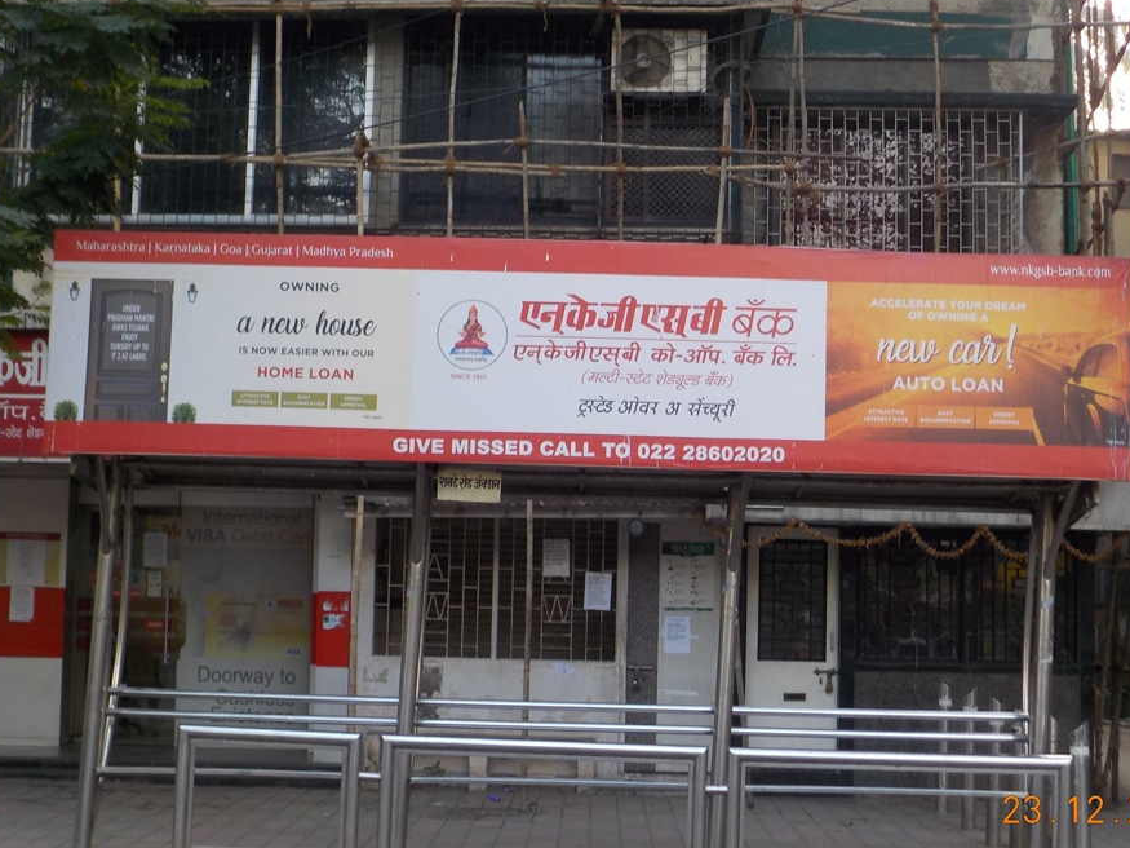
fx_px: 1795
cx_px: 606
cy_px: 415
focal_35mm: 55
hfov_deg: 34.9
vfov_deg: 26.6
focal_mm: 6.4
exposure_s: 1/30
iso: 125
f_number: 4.2
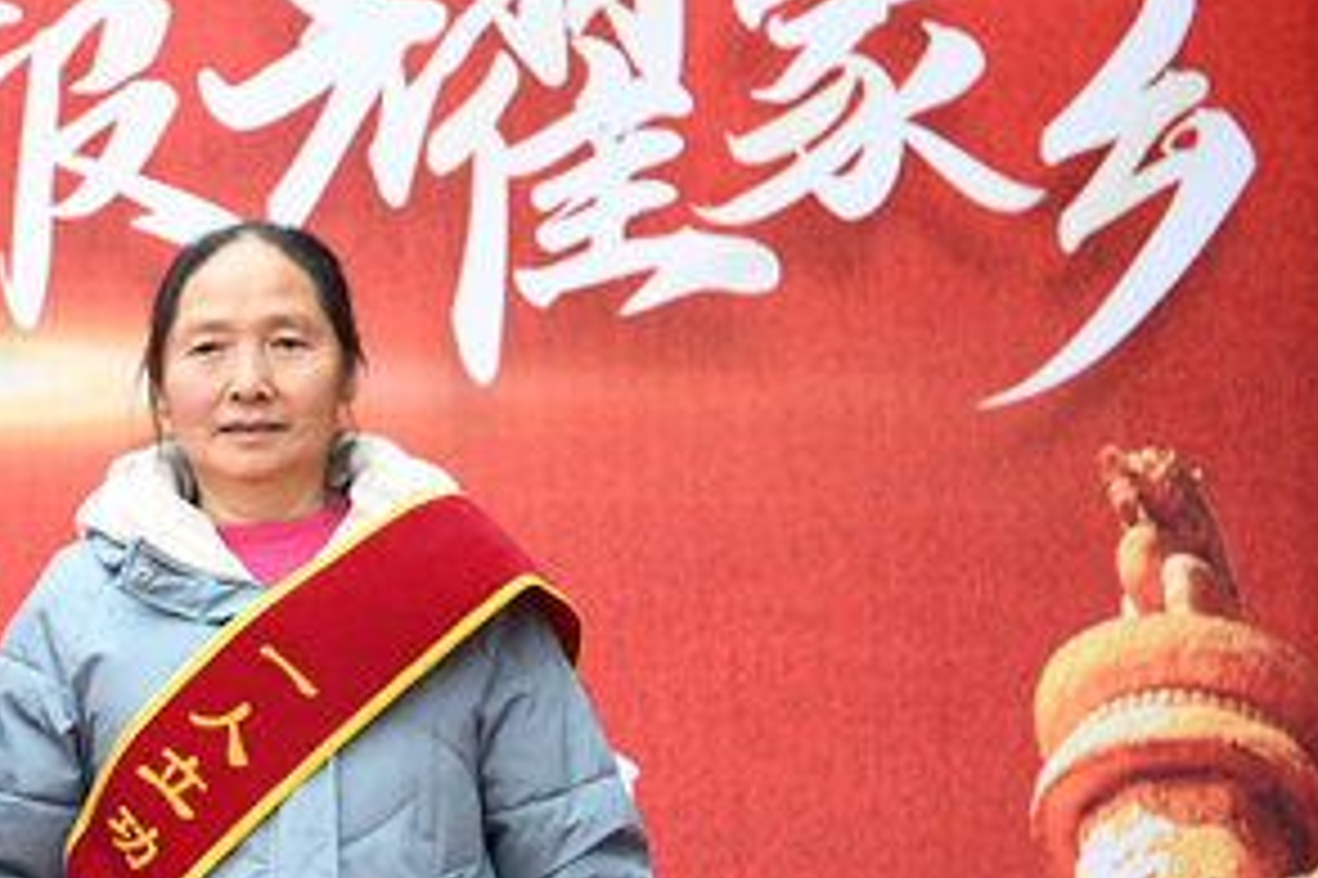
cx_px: -540
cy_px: 644
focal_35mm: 145
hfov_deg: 13.5
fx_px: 5305
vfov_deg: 9.4
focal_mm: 50
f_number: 2.8
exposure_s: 1/100
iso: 125
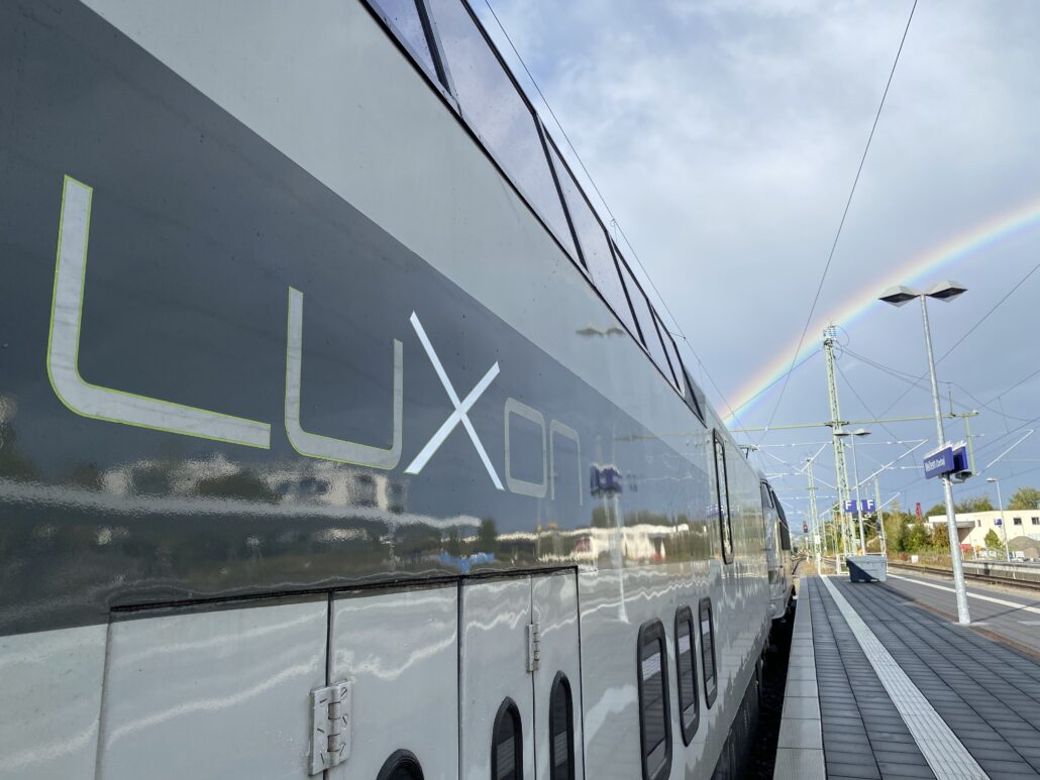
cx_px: 520
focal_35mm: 26
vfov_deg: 53.1
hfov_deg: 67.3
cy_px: 390
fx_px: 781
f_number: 1.8
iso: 32
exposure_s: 1/2222
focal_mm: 4.25
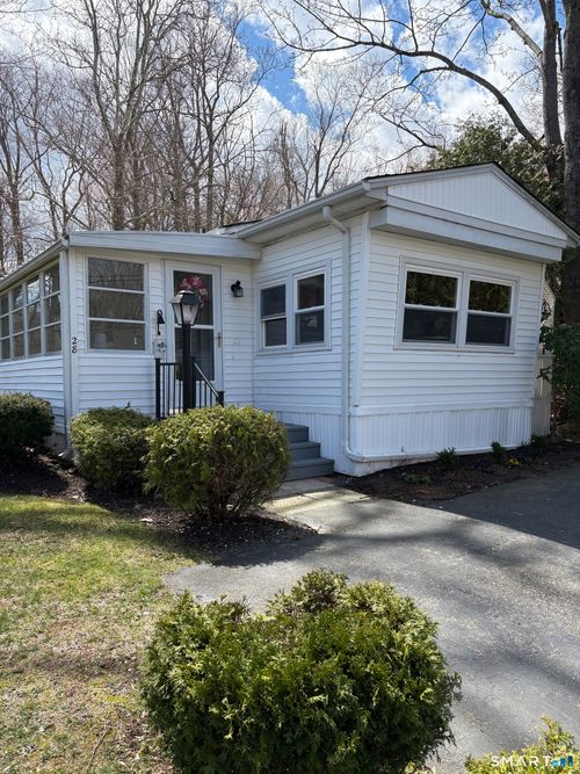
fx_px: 581
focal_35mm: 26
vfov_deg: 67.3
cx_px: 290
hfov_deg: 53.0
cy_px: 387
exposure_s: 1/3125
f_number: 1.6
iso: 64
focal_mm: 5.96
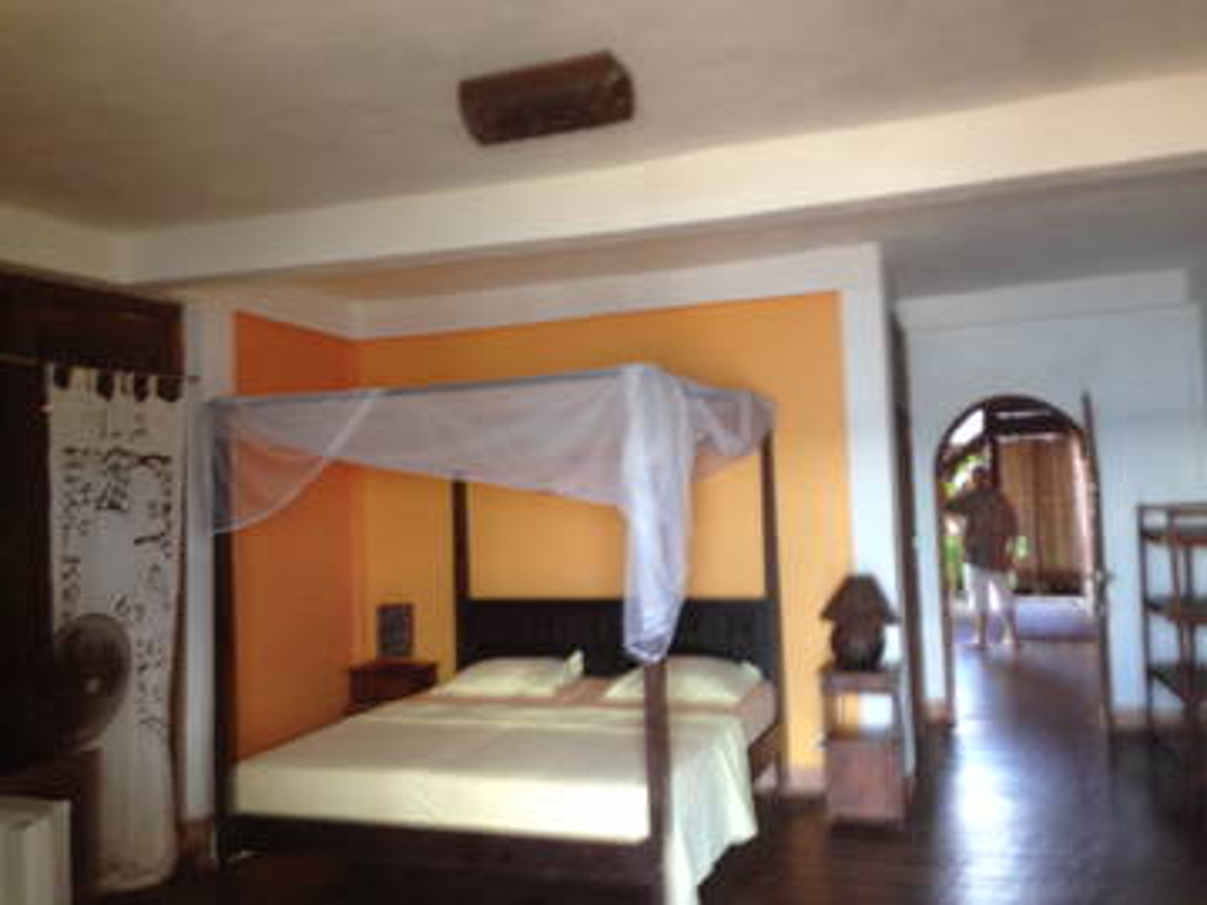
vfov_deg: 42.9
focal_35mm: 33
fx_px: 1151
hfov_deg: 55.4
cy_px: 452
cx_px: 604
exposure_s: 1/20
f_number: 2.4
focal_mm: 4.12
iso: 125
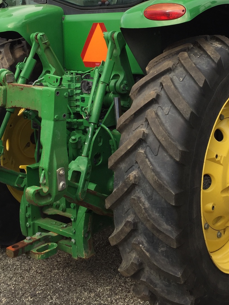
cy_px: 63
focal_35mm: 49
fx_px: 432
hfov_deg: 29.5
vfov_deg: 37.6
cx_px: 155
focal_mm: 4.15
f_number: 2.2
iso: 32
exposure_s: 1/534
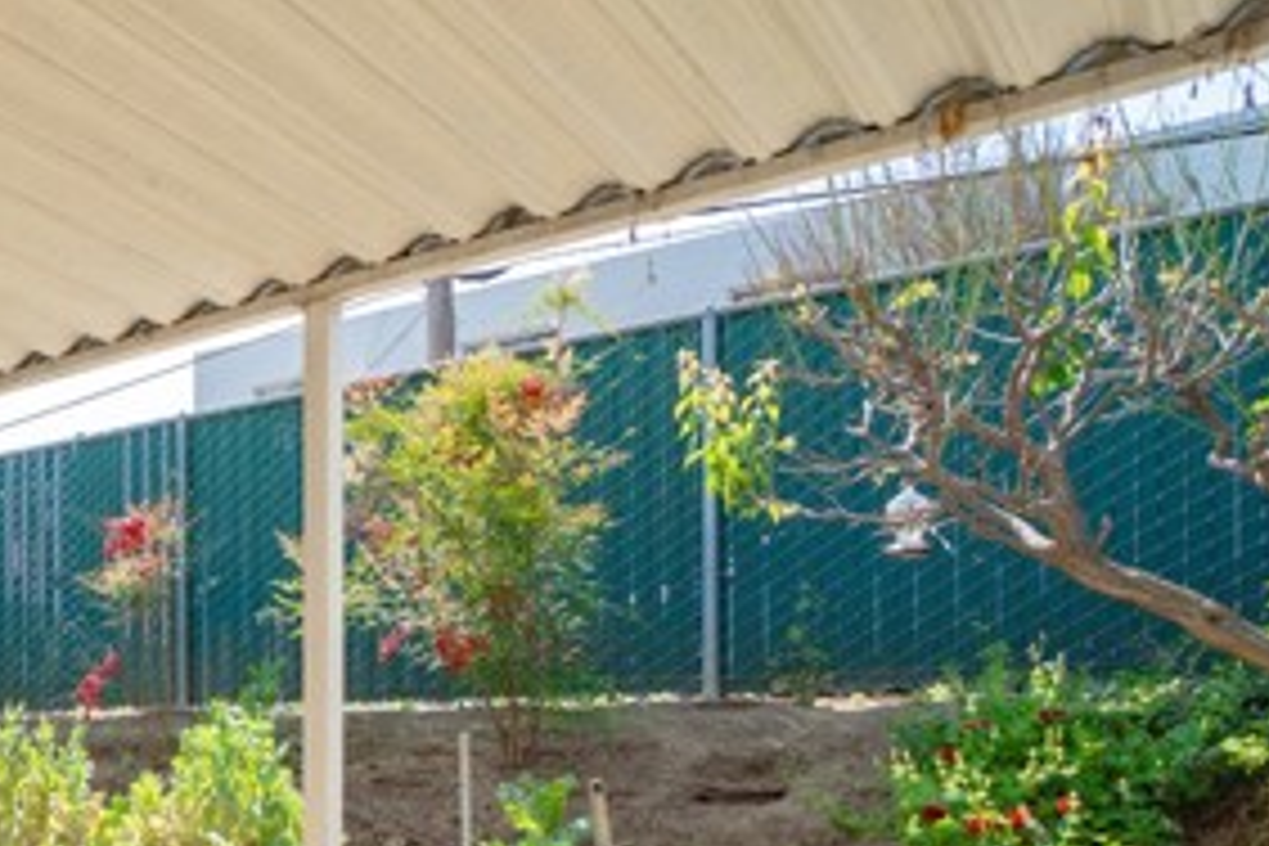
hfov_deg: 48.1
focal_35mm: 34
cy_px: 734
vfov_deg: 36.8
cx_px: 58
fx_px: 1198
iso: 100
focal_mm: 10
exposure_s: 1/250
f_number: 7.1
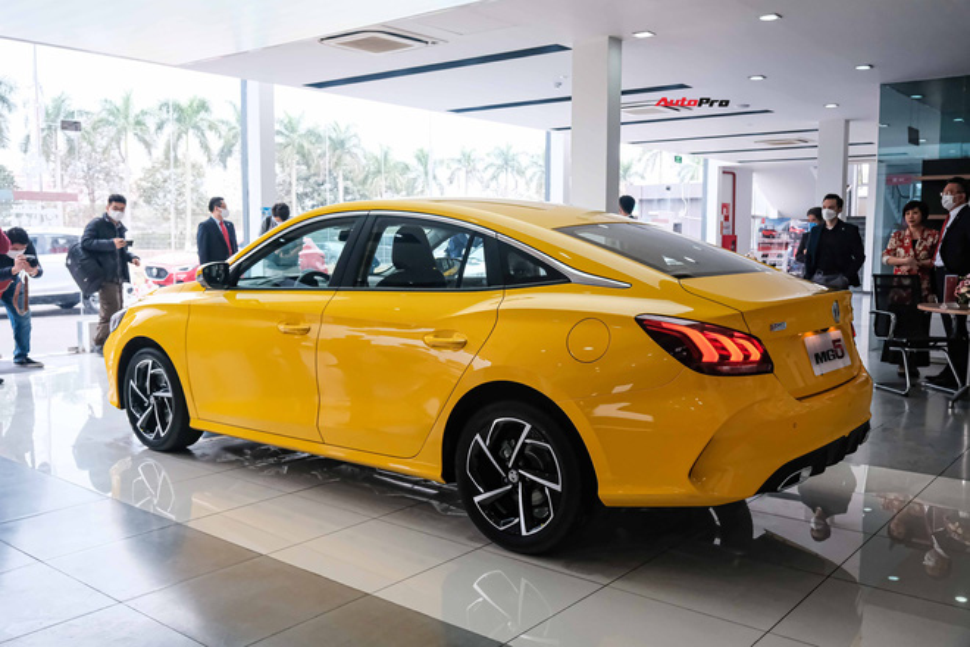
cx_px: 485
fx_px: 862
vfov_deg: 41.1
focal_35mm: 32
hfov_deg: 58.7
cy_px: 324
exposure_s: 1/125
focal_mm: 21.2
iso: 1600
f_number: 4
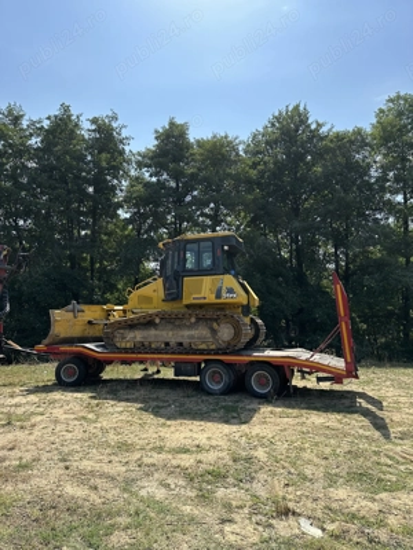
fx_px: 382
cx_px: 206
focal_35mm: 24
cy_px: 275
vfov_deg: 71.6
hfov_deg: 56.8
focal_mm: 6.86
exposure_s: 1/3861
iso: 80
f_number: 1.78
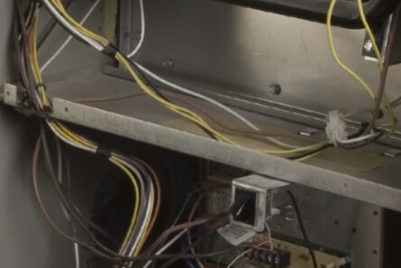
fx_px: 2509
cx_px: 22
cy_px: 318
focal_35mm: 225
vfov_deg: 6.1
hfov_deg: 9.1
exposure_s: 1/125
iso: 100
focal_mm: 26
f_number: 13
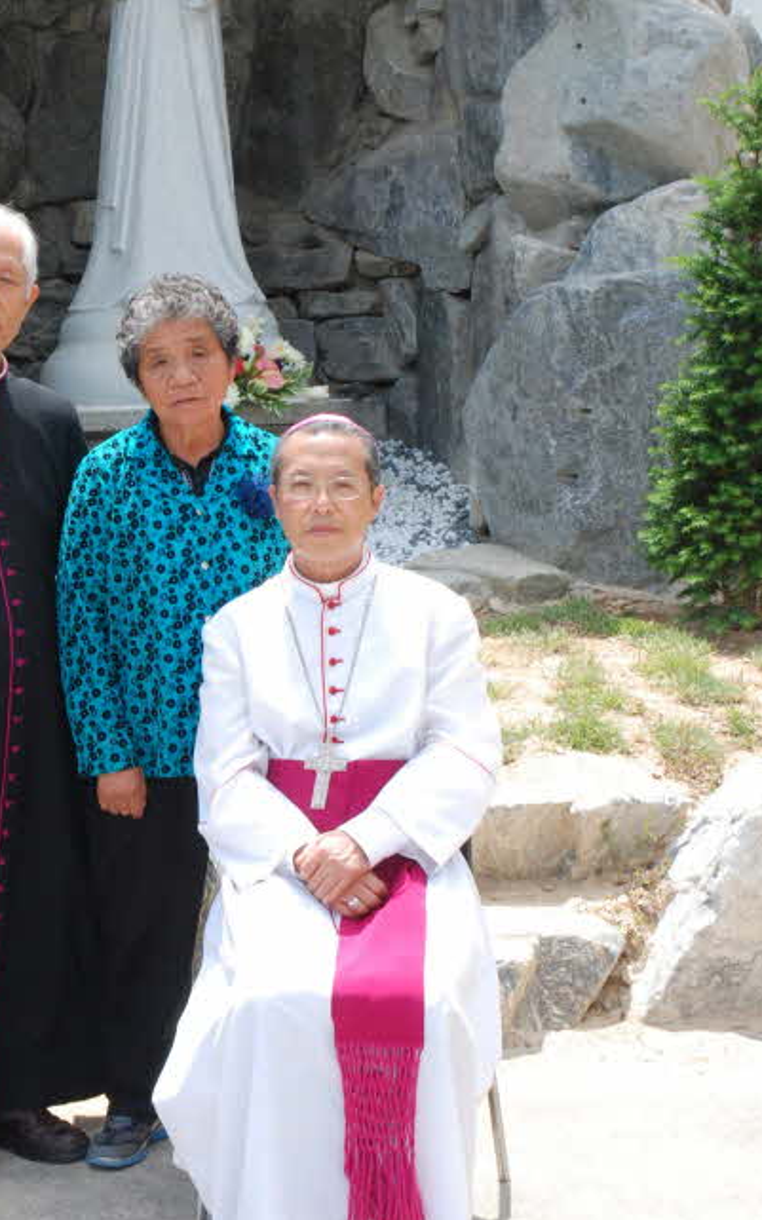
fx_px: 2386
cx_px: 201
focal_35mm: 72
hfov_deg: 18.0
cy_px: 479
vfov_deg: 28.6
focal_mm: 31
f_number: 11
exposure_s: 1/100
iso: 200
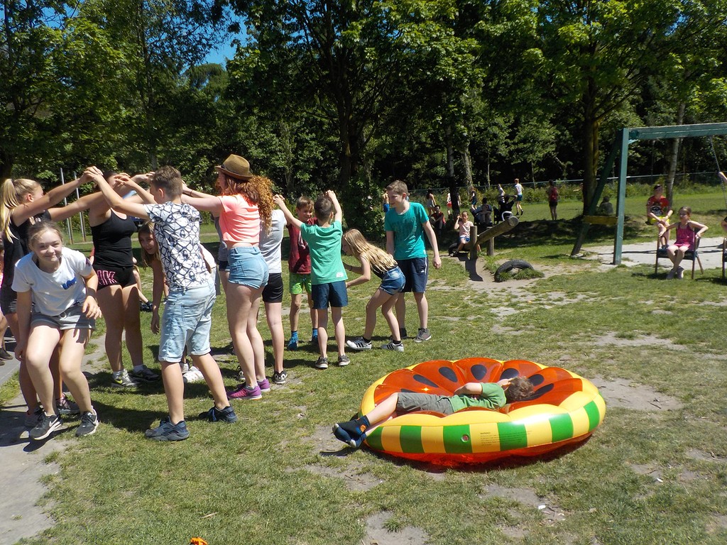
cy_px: 272
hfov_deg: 60.0
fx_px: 630
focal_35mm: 30
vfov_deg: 46.8
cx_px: 364
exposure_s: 1/1250
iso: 125
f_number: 3.3
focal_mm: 4.1
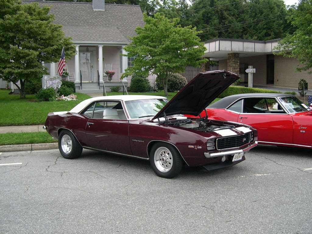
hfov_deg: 49.0
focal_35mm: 38
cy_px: 117
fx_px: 343
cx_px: 156
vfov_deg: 37.7
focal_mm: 8
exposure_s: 1/562
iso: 100
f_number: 2.8
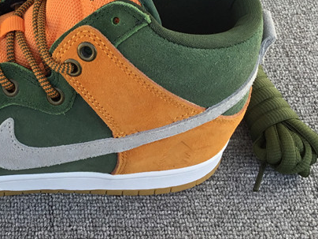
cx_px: 28
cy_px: 34
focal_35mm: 69
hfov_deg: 27.1
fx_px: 634
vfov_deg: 20.9
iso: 25
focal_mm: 3.3
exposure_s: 1/168
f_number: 2.4
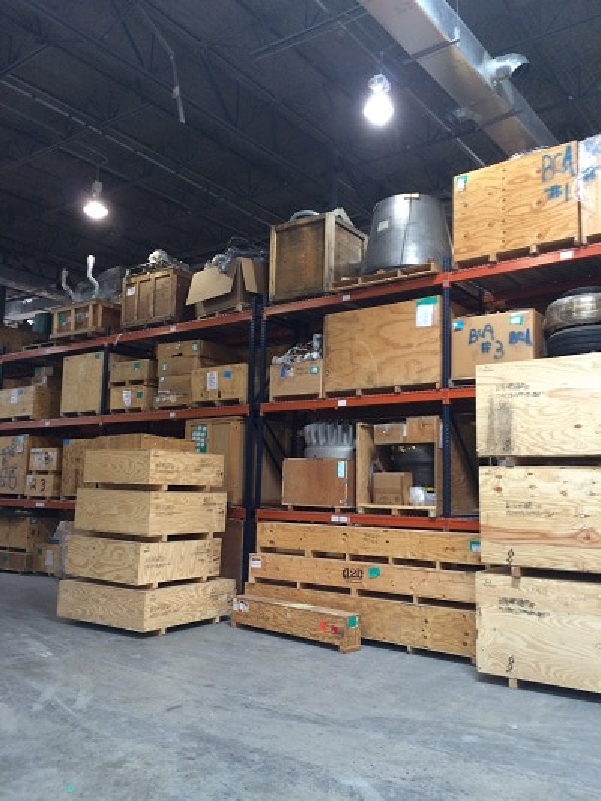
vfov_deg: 61.6
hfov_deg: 48.2
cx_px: 300
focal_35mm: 29
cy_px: 400
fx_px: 671
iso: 100
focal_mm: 4.15
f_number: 2.2
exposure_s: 1/30
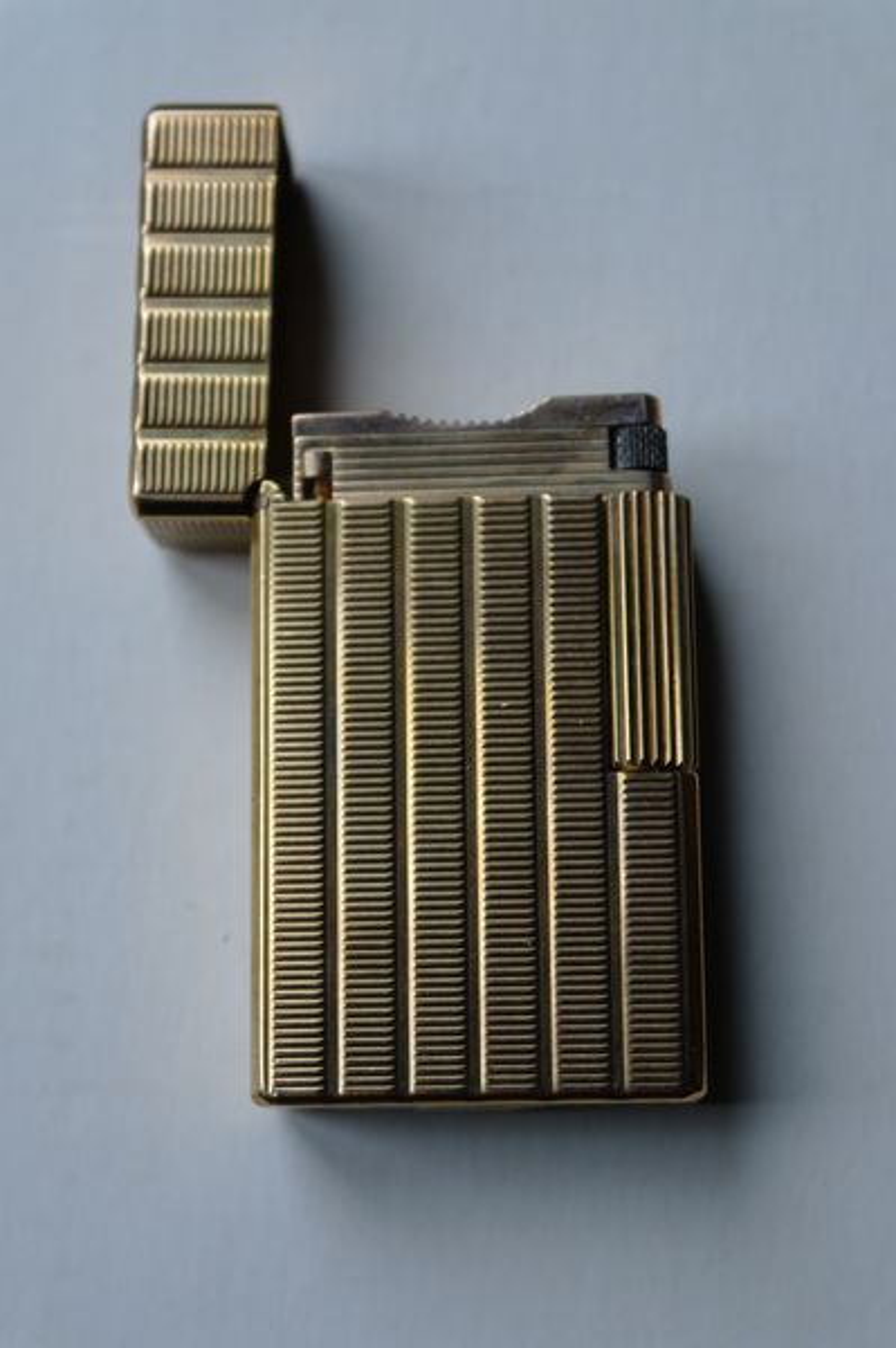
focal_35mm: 77
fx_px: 2879
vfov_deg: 26.3
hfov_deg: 17.7
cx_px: 448
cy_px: 674
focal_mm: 50
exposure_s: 1/80
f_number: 5.6
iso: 250
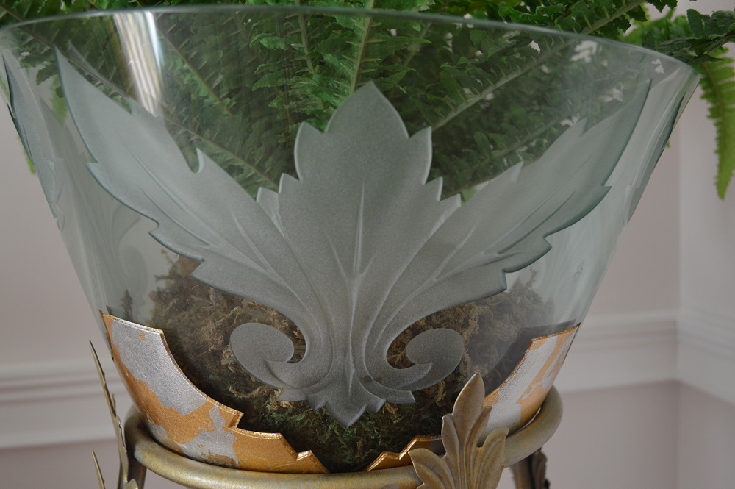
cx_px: 368
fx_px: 734
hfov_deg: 53.2
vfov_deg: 36.8
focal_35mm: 36
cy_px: 244
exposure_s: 1/50
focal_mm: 24
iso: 400
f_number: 4
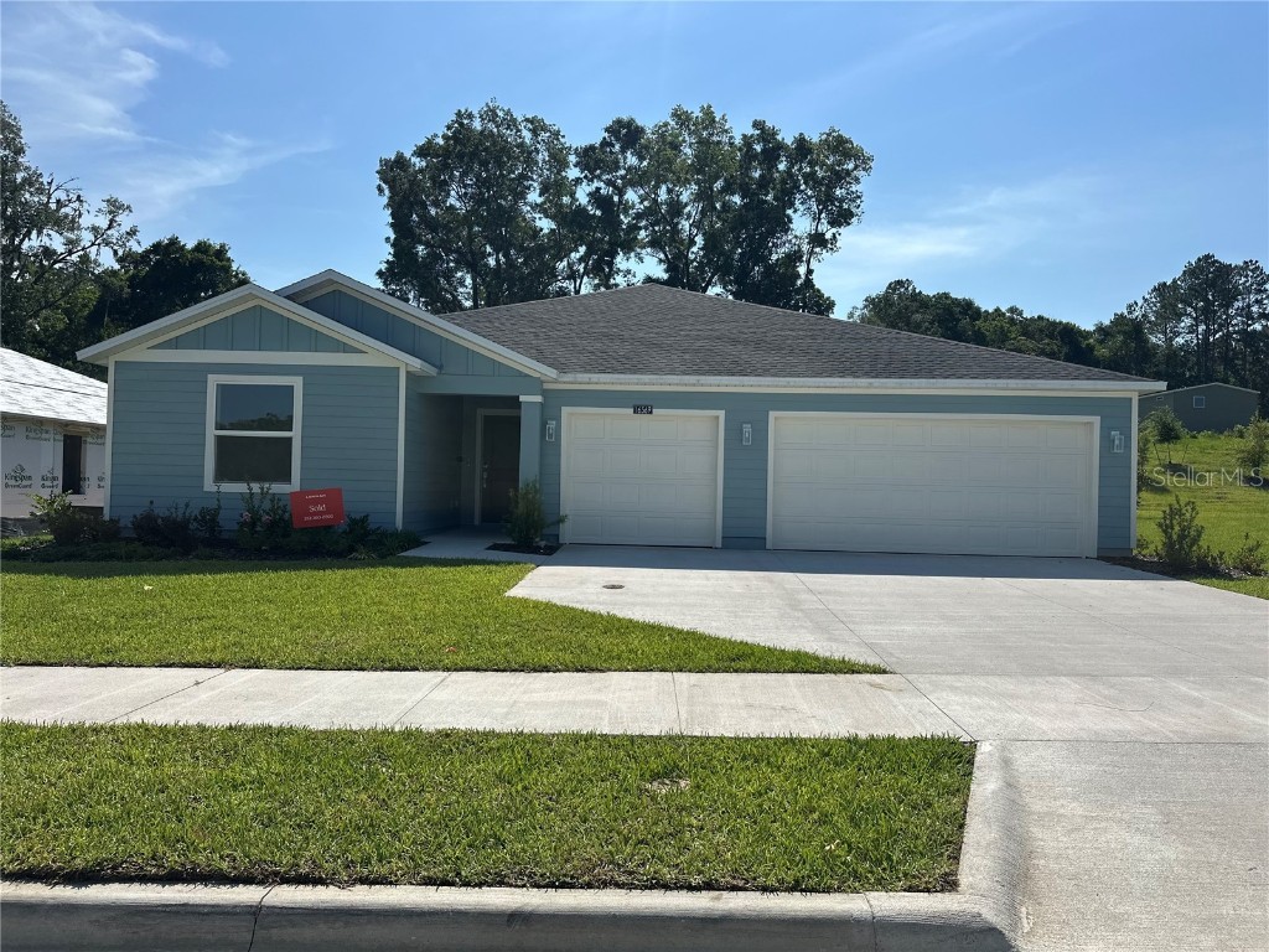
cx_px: 634
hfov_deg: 71.6
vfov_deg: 56.8
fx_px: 880
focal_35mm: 24
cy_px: 476
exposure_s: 1/8197
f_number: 1.78
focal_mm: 6.86
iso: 80
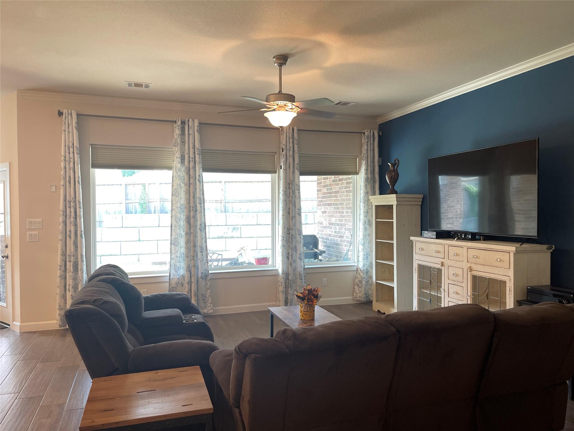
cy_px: 216
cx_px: 287
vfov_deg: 54.9
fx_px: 415
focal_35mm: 25
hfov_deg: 69.4
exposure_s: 1/120
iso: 125
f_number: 1.6
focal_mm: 5.1
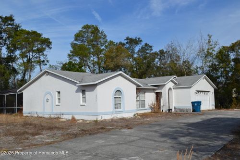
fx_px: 220
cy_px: 80
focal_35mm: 33
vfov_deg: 39.9
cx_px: 120
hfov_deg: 57.2
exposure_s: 1/320
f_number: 9
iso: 100
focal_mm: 22
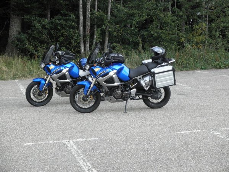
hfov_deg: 21.3
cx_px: 114
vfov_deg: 16.1
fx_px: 609
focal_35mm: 92
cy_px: 86
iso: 64
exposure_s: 1/160
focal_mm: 16.3
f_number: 4.2
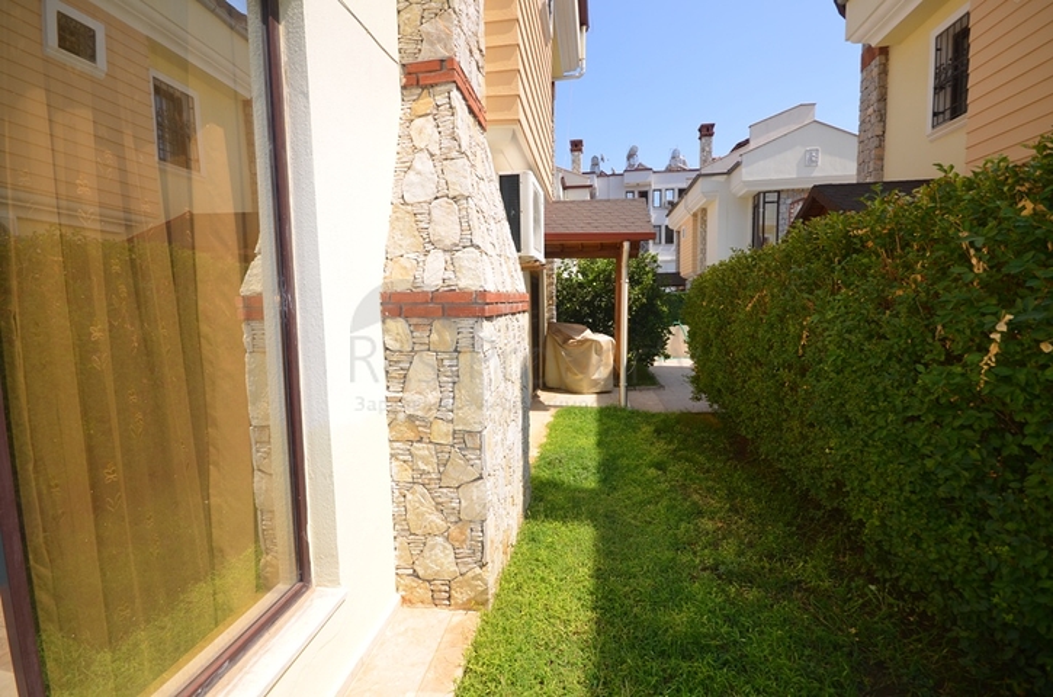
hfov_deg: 100.5
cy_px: 348
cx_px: 526
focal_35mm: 15
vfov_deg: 77.1
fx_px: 438
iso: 100
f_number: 8
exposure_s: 1/200
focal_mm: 10
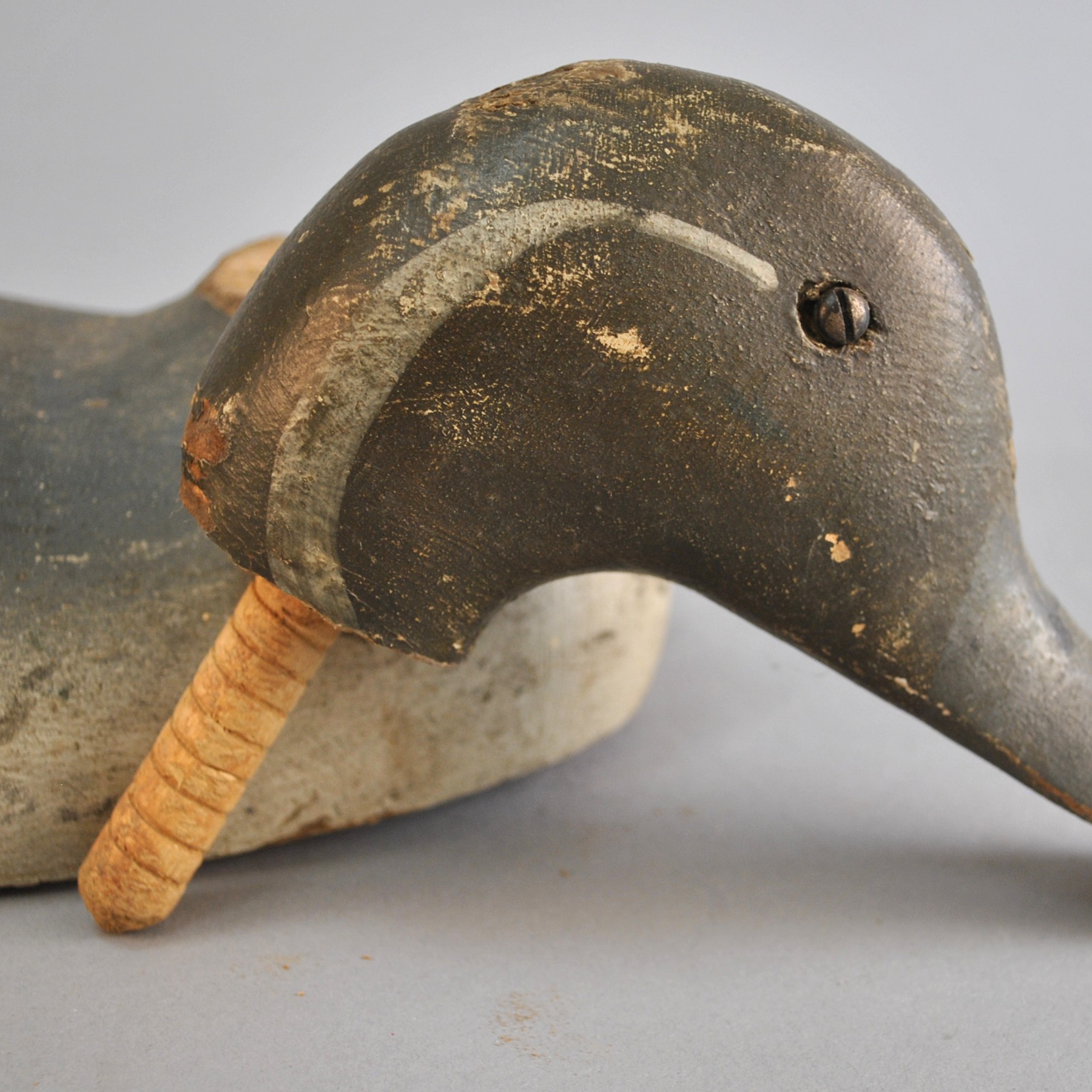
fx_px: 2641
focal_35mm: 74
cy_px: 556
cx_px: 625
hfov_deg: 23.3
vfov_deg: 23.4
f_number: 5
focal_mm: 36
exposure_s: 1/30
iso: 250
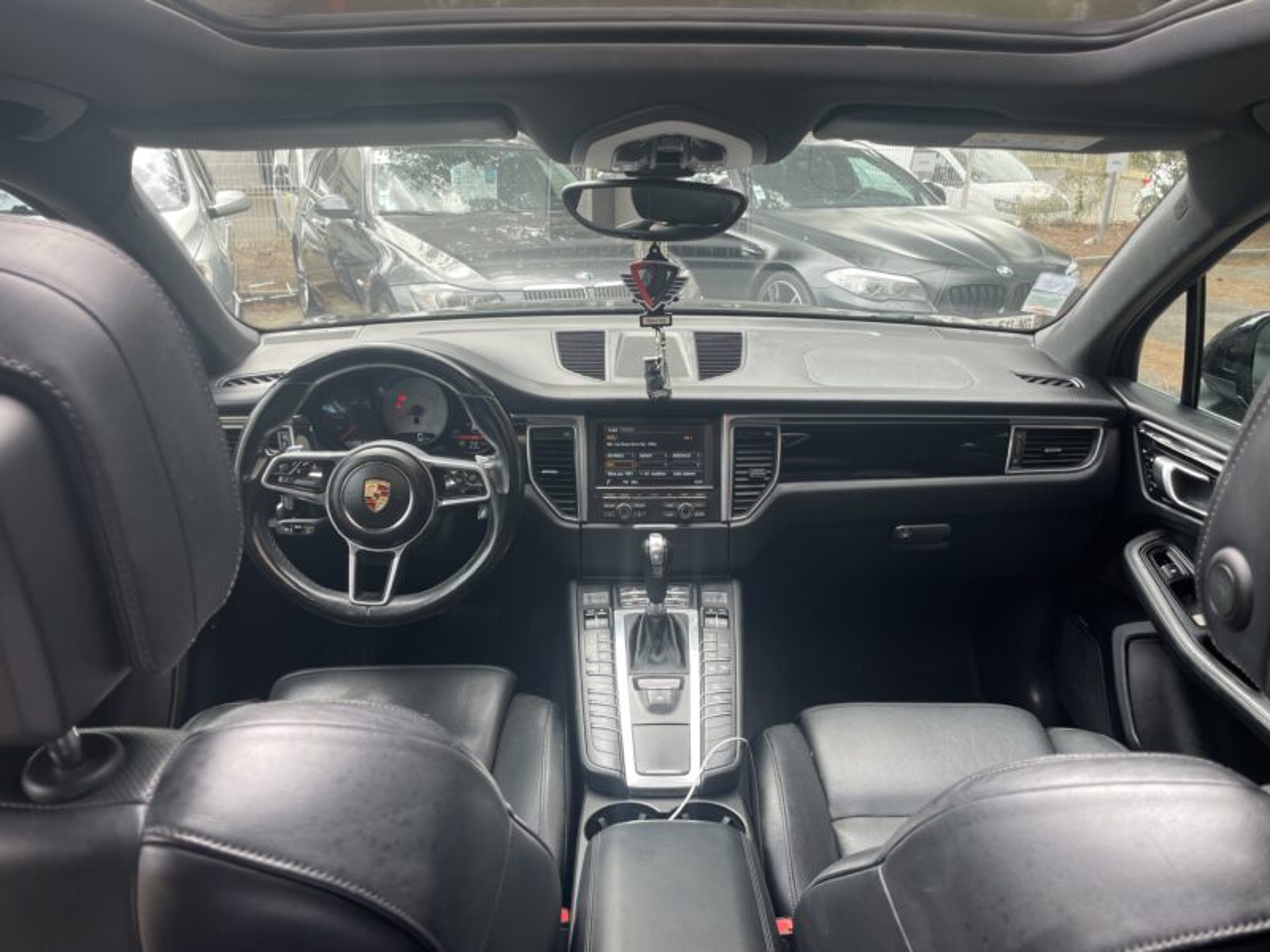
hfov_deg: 67.3
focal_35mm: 26
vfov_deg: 53.1
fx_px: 954
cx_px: 635
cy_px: 476
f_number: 1.6
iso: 32
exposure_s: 1/195
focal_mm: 4.2
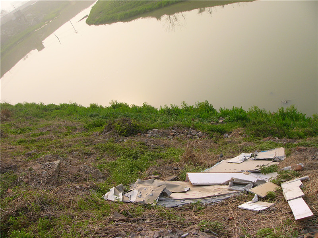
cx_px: 159
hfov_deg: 51.4
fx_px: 331
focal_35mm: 36
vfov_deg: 39.6
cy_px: 119
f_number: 4
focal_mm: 6
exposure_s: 1/250
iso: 50
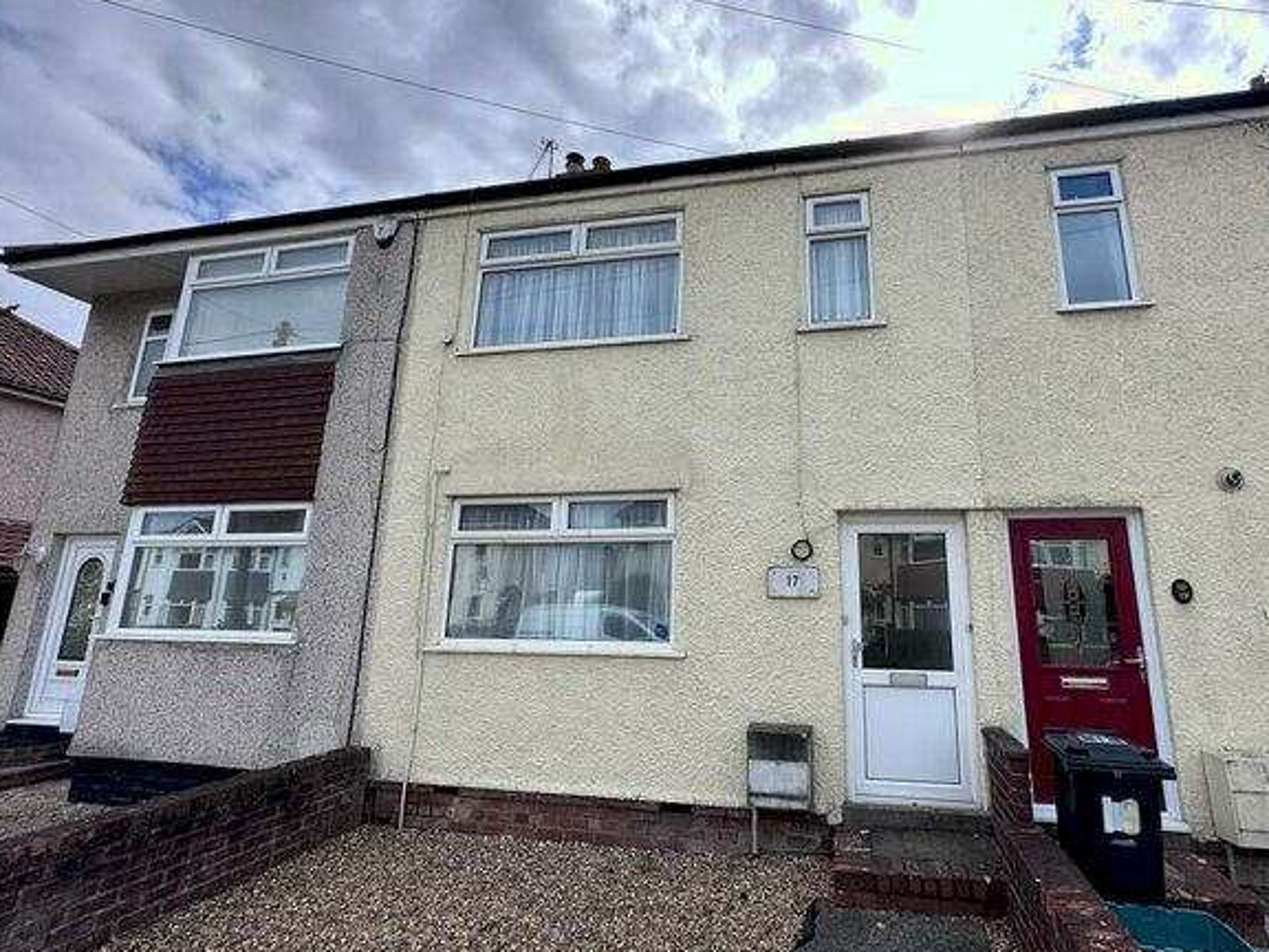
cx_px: 720
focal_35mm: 17
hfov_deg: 90.5
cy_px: 468
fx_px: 623
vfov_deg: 74.7
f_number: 2.2
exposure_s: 1/1667
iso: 40
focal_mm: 2.22
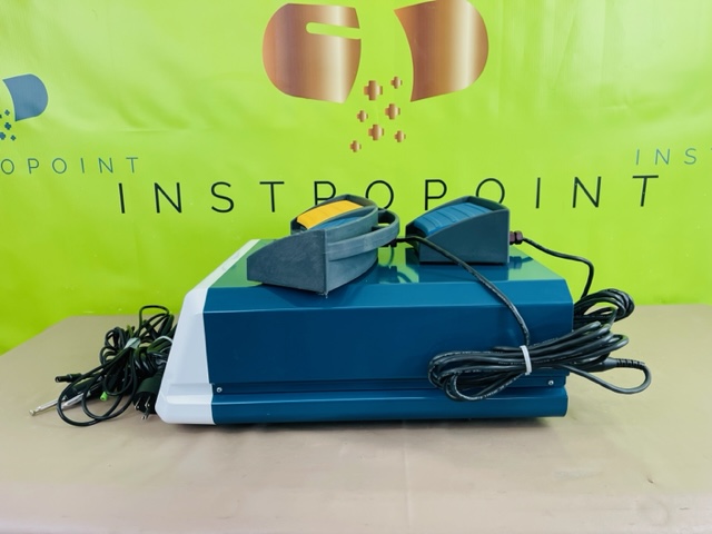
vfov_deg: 53.1
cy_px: 267
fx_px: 535
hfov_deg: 67.3
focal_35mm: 26
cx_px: 356
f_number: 1.6
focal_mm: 5.1
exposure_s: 1/120
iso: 100
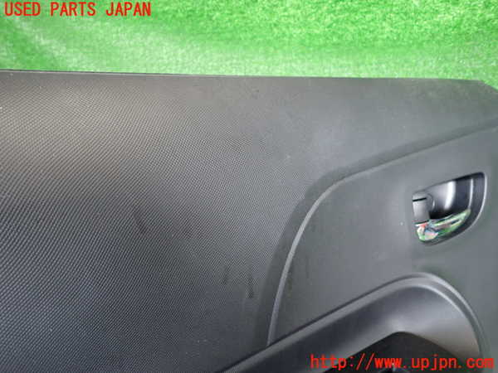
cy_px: 186
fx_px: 360
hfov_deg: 69.4
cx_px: 249
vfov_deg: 54.9
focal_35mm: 25
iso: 250
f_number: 2
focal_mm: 4.5
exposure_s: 1/30
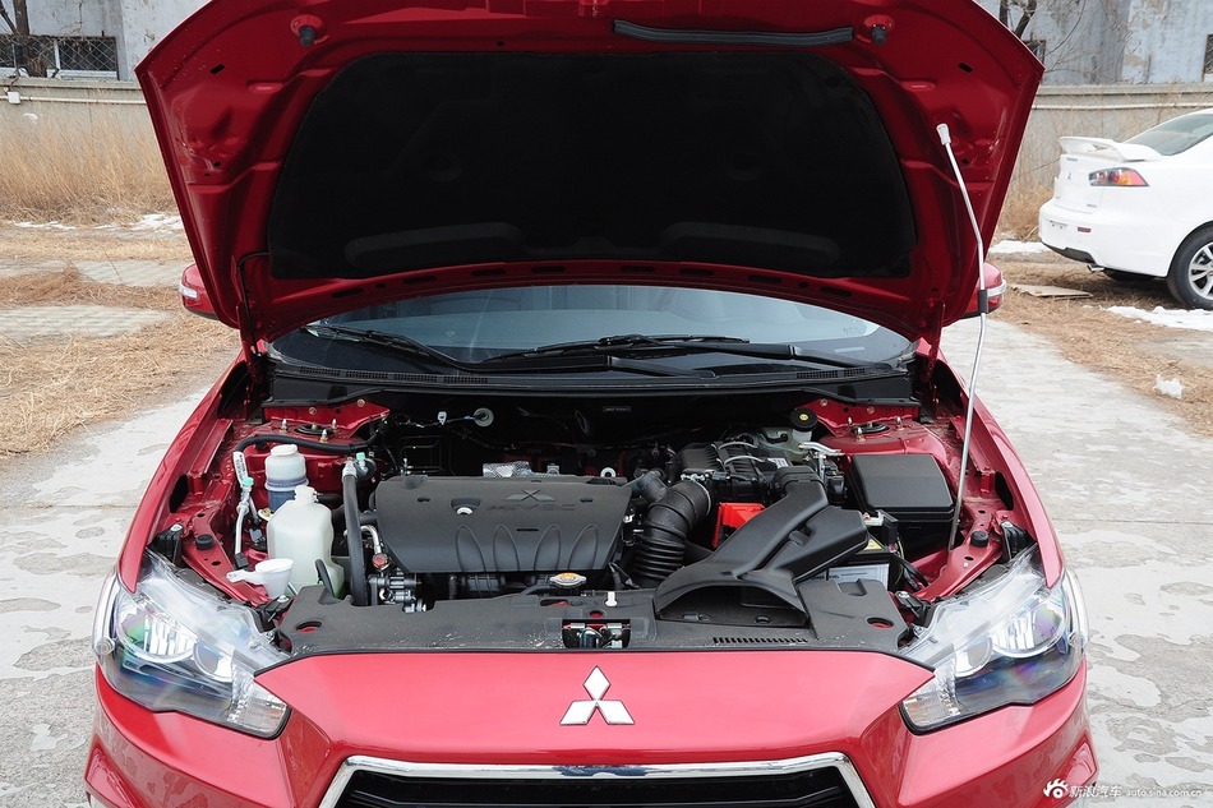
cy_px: 404
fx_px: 1314
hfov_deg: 49.6
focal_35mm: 39
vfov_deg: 34.2
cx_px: 606
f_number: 7.1
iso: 250
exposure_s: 1/25
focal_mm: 26
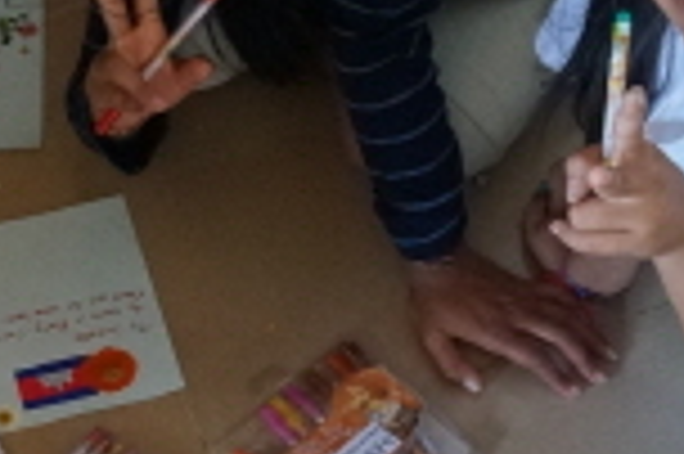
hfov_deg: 15.7
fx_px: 2391
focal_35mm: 126
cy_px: 315
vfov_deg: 10.8
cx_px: -135
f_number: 4
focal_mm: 20
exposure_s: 1/160
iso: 2500
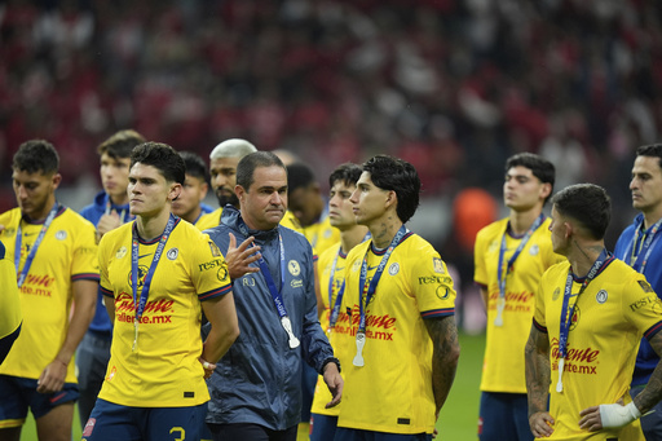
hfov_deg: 5.2
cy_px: 220
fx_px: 7353
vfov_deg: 3.4
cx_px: 331
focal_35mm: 400
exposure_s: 1/1600
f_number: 2.8
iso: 2500
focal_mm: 400
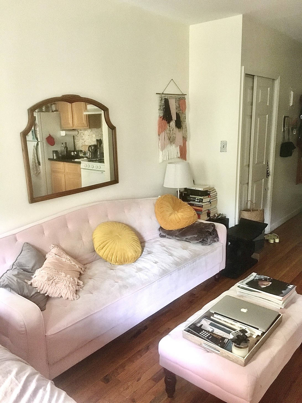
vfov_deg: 61.7
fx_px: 337
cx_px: 151
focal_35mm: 29
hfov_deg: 48.2
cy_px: 202
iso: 250
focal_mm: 4.15
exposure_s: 1/15
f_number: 2.2
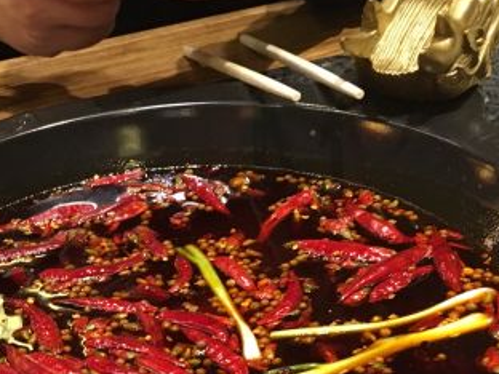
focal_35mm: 65
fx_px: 937
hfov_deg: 28.9
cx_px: 74
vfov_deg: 21.6
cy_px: 399
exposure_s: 1/33
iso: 200
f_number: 2.2
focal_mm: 4.15
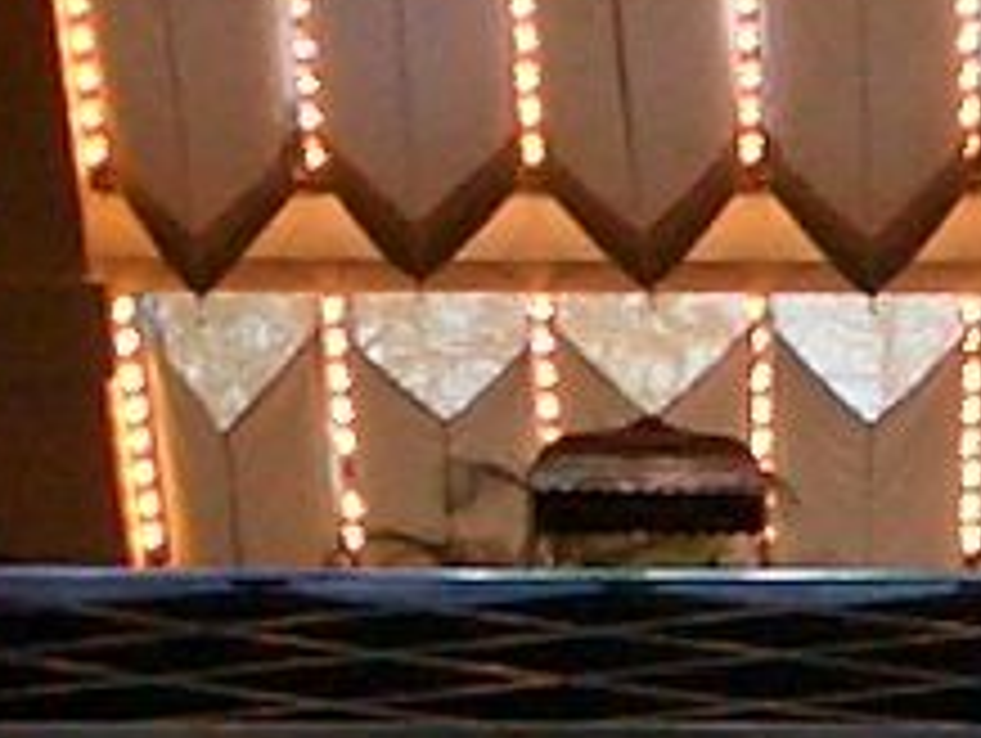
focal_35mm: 217
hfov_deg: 9.1
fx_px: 6156
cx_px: 729
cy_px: 2092
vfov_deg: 6.4
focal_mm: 5.6
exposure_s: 1/40
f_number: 3.5
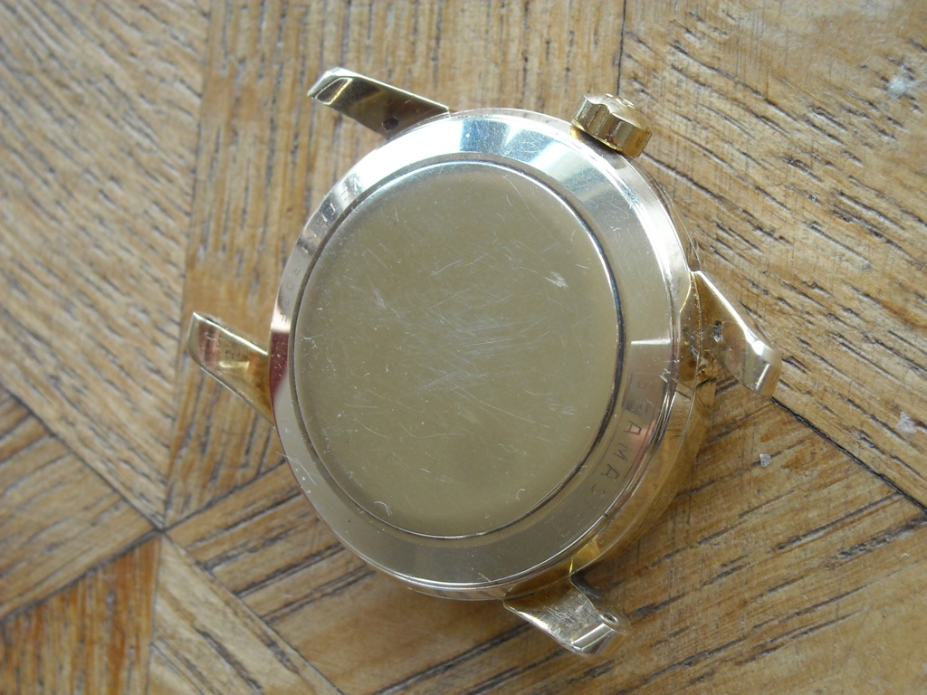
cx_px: 464
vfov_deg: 15.7
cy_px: 348
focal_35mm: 94
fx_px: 2517
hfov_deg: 20.9
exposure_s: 1/60
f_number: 4.4
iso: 154
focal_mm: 15.32
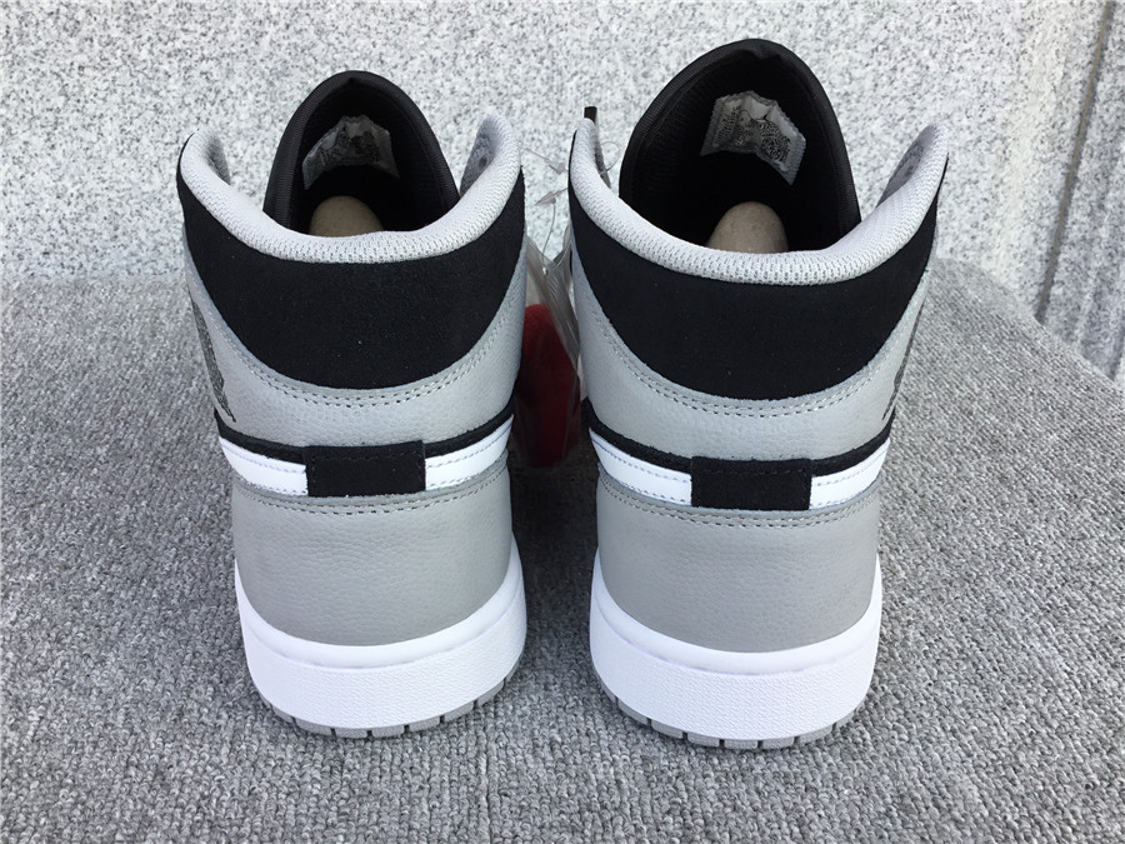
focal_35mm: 31
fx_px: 1007
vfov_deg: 45.4
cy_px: 422
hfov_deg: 58.4
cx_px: 562
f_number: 2.4
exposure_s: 1/160
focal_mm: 3.3
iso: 25
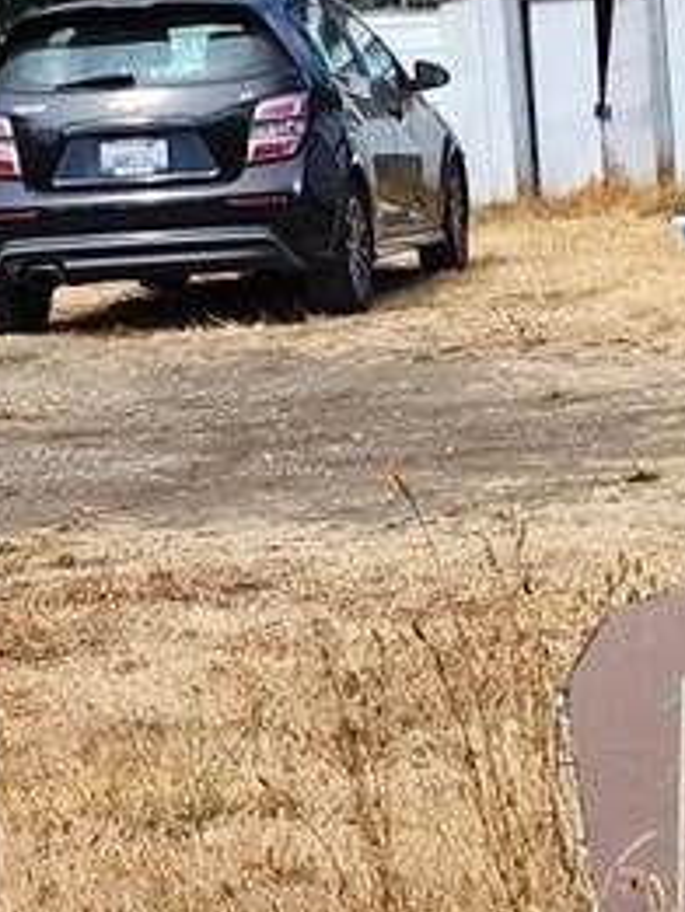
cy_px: 503
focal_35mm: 127
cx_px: 727
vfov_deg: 15.5
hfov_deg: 11.5
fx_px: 3348
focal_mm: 6.4
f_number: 1.8
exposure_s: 1/796
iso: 12
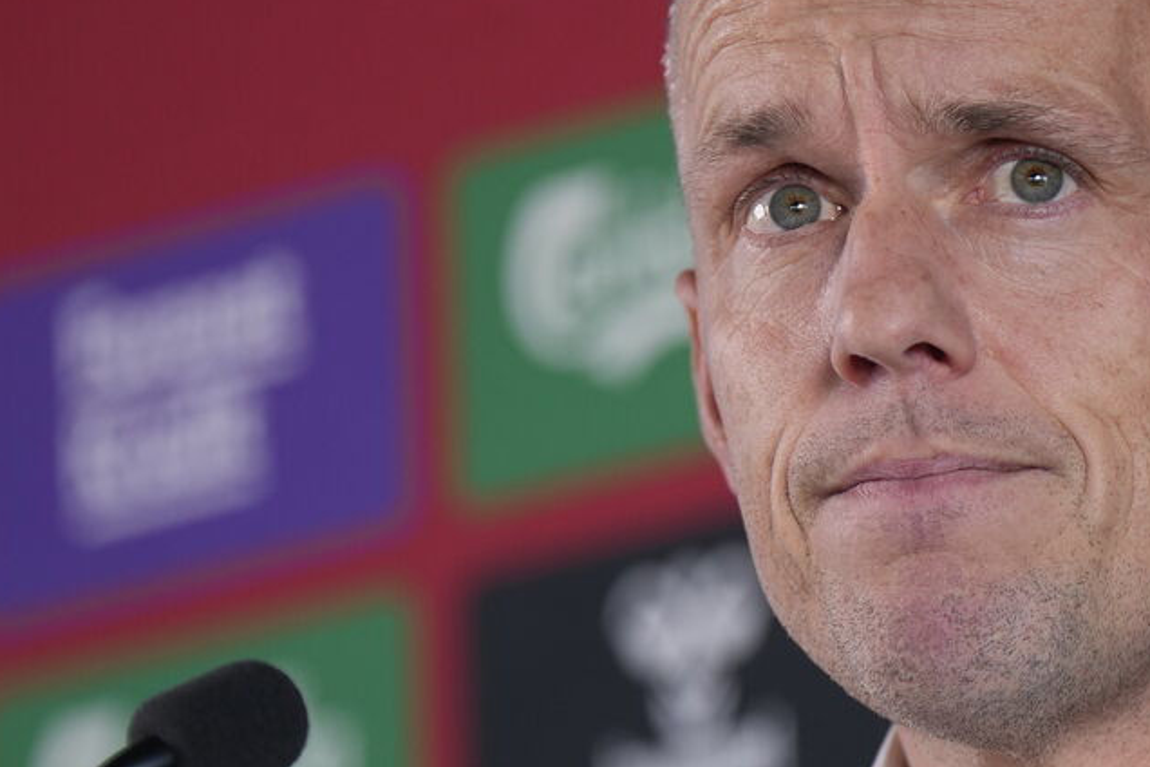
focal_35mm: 604
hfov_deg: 3.4
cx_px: 770
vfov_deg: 2.3
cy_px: 438
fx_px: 19293
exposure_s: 1/320
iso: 500
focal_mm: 200
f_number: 2.8
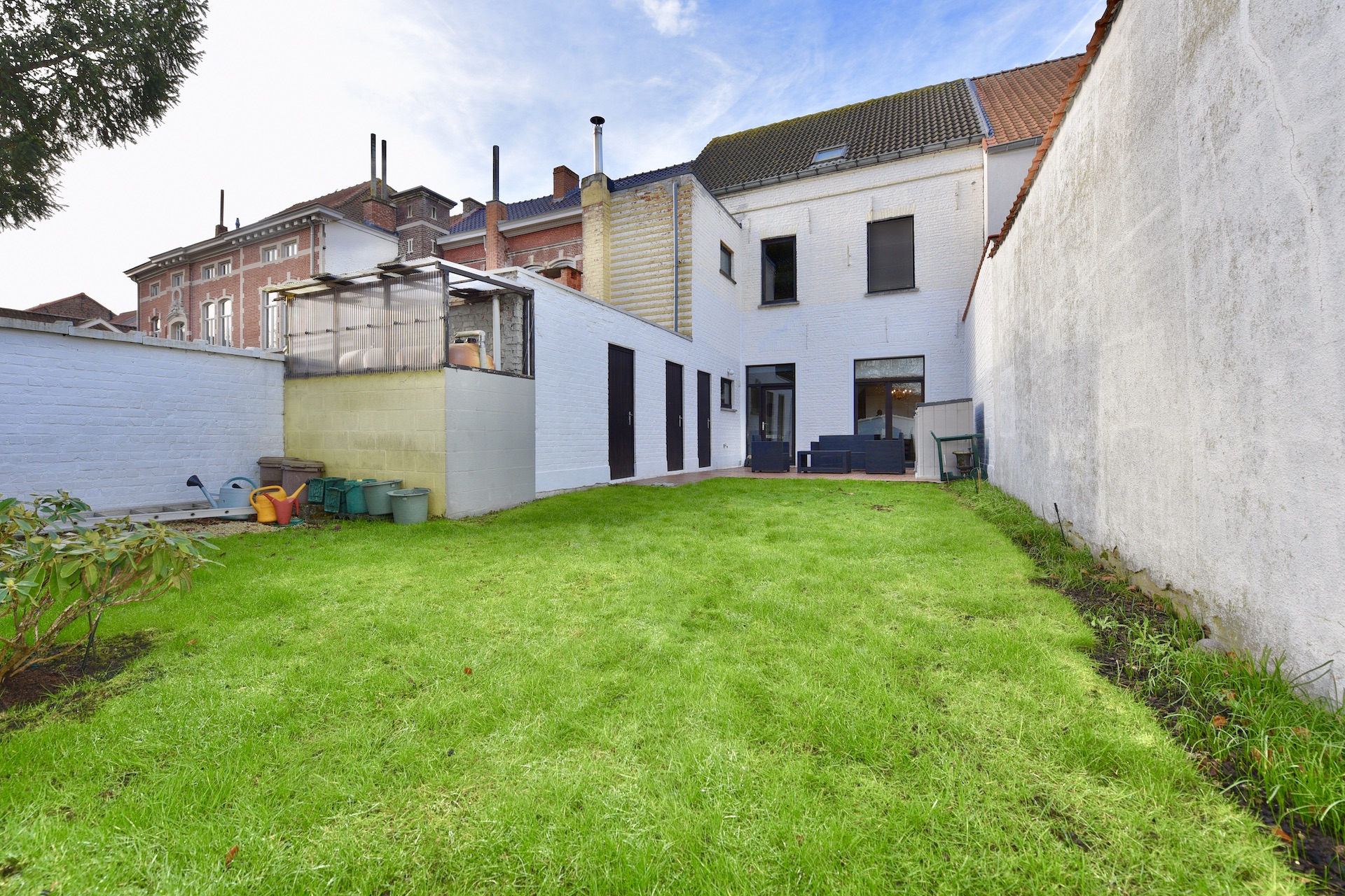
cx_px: 672
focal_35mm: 14
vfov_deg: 81.2
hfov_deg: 104.3
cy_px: 448
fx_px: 523
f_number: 6.3
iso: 200
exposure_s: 1/200
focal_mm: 14
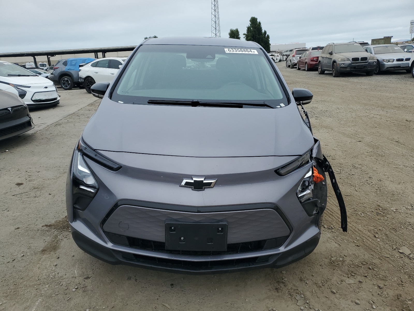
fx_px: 311
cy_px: 156
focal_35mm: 26
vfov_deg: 53.1
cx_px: 207
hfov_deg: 67.3
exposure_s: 1/1667
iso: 50
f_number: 1.5
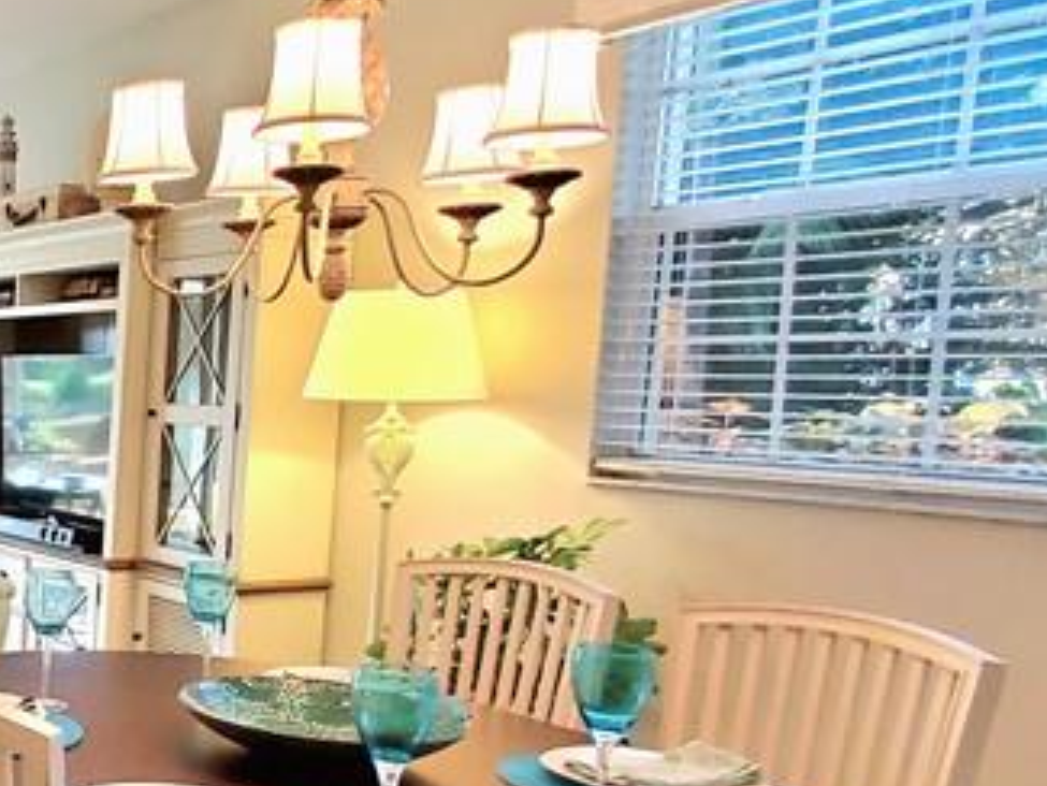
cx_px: -264
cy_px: 515
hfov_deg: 34.6
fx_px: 1241
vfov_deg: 34.9
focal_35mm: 41
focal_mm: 1.8
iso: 250
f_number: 2.2
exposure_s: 1/60.2
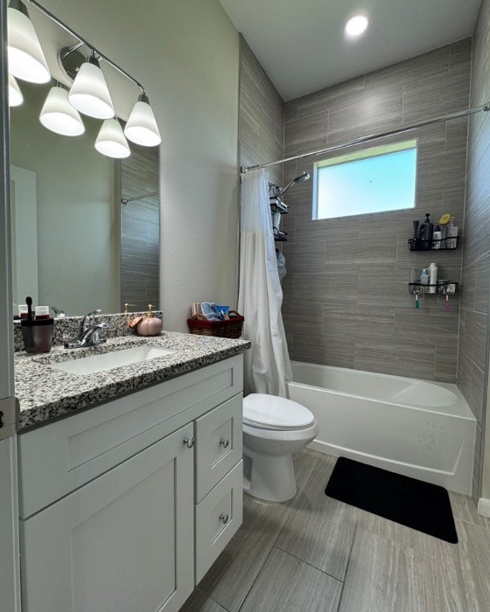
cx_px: 249
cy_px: 306
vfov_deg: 96.8
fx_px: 272
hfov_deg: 84.0
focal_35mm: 15
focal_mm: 2.22
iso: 100
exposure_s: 1/120
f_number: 2.2
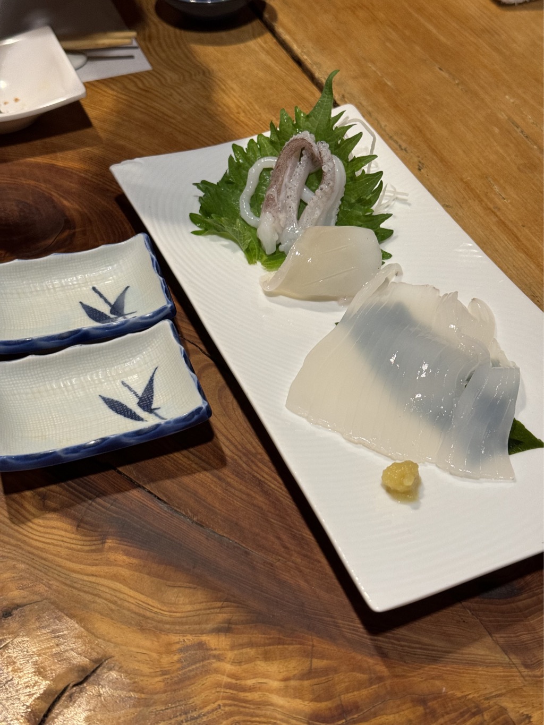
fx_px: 1006
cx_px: 272
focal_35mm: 48
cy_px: 362
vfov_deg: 39.7
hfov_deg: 30.3
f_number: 1.78
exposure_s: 1/40
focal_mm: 6.76
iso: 200
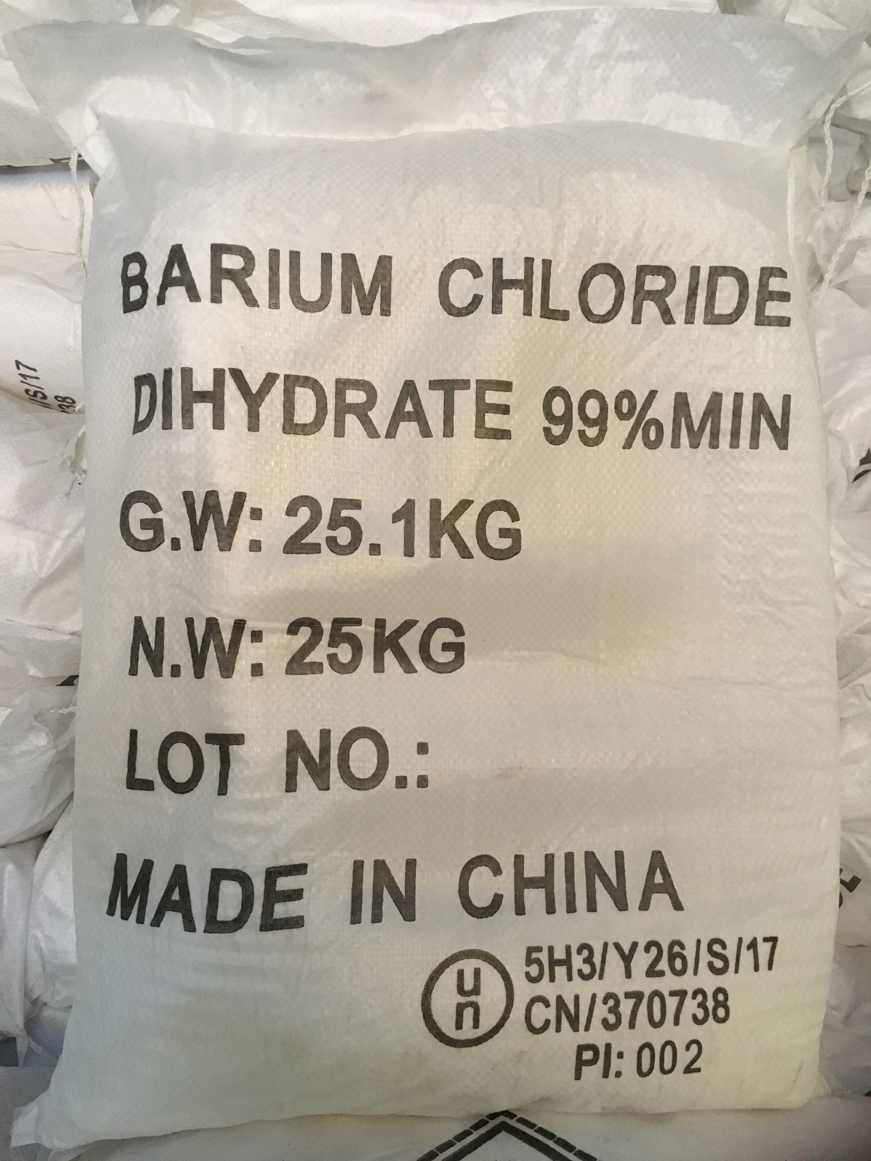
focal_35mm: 29
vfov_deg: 61.7
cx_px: 436
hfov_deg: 48.2
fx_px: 973
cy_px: 580
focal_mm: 4.15
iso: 250
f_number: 2.2
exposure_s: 1/33
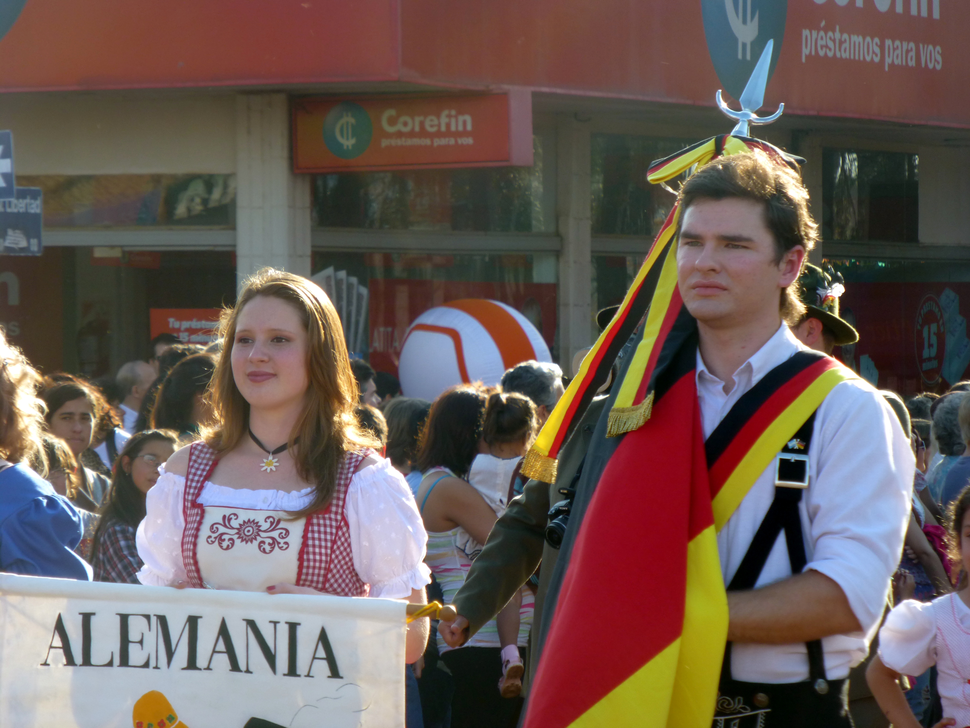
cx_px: 485
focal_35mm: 199
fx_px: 5576
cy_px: 364
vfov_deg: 7.5
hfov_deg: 9.9
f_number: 5.5
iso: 100
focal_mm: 35.6
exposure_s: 1/125
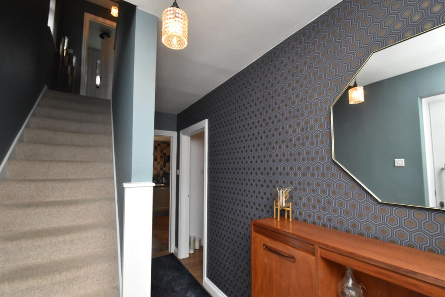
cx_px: 222
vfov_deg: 77.3
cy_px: 148
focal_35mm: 15
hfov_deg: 100.4
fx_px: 185
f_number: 9
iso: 1600
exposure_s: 1/60
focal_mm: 10
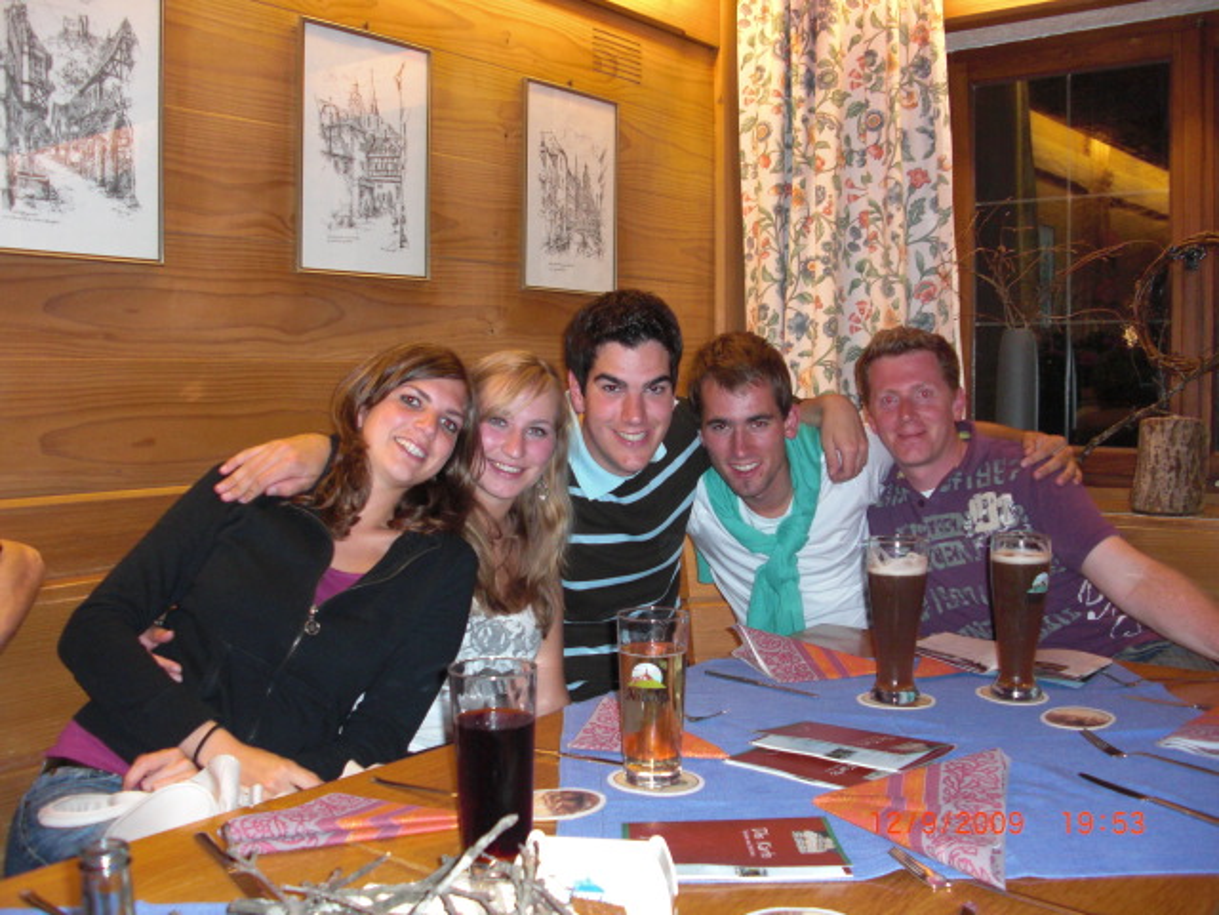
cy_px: 458
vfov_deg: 39.7
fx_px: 1268
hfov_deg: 51.4
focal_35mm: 36
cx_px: 610
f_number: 2.8
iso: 200
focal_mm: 6.3
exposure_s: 1/60
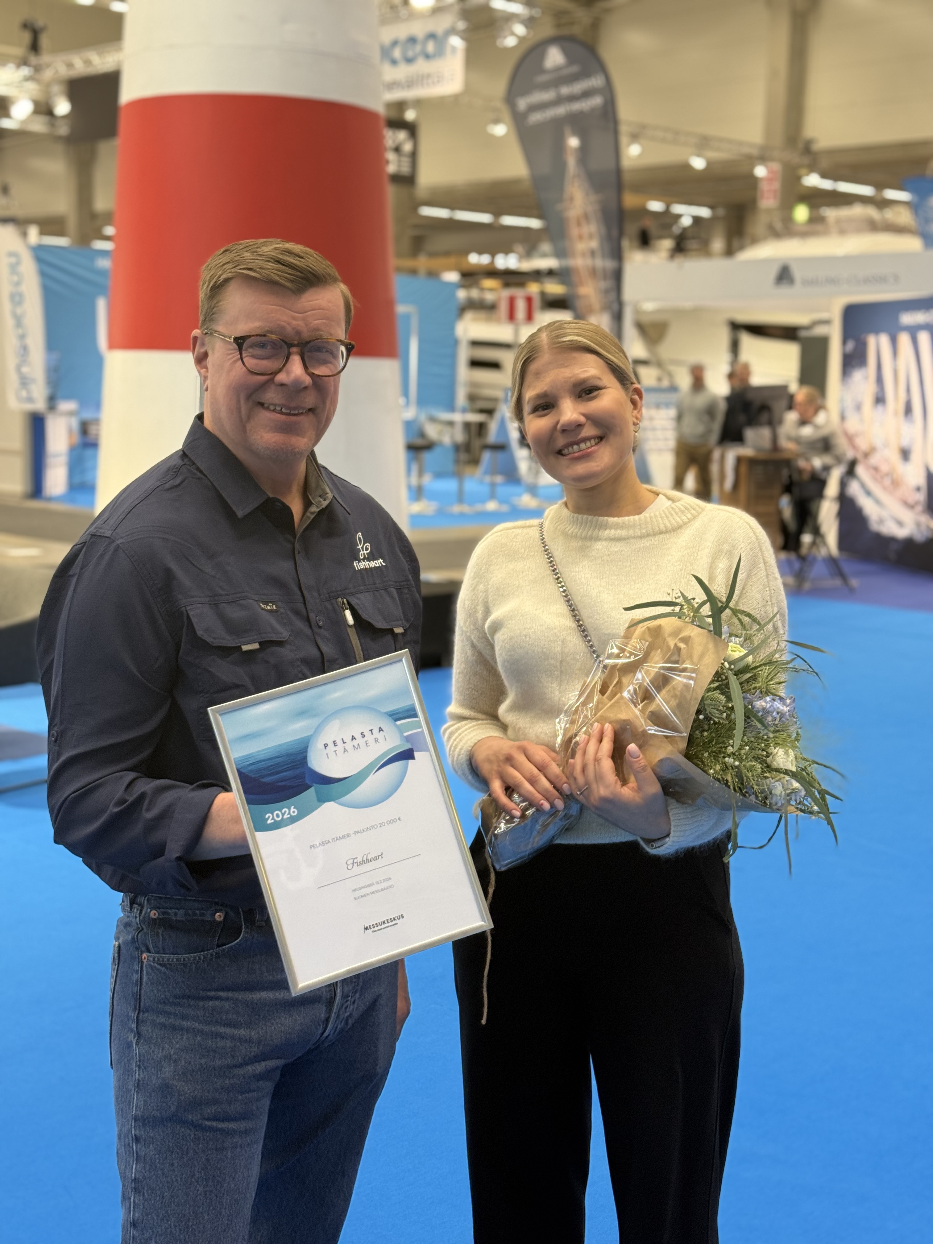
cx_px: 466
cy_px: 622
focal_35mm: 48
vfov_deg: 39.7
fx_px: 1725
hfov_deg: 30.3
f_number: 1.78
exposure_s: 1/50
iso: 80
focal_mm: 6.76
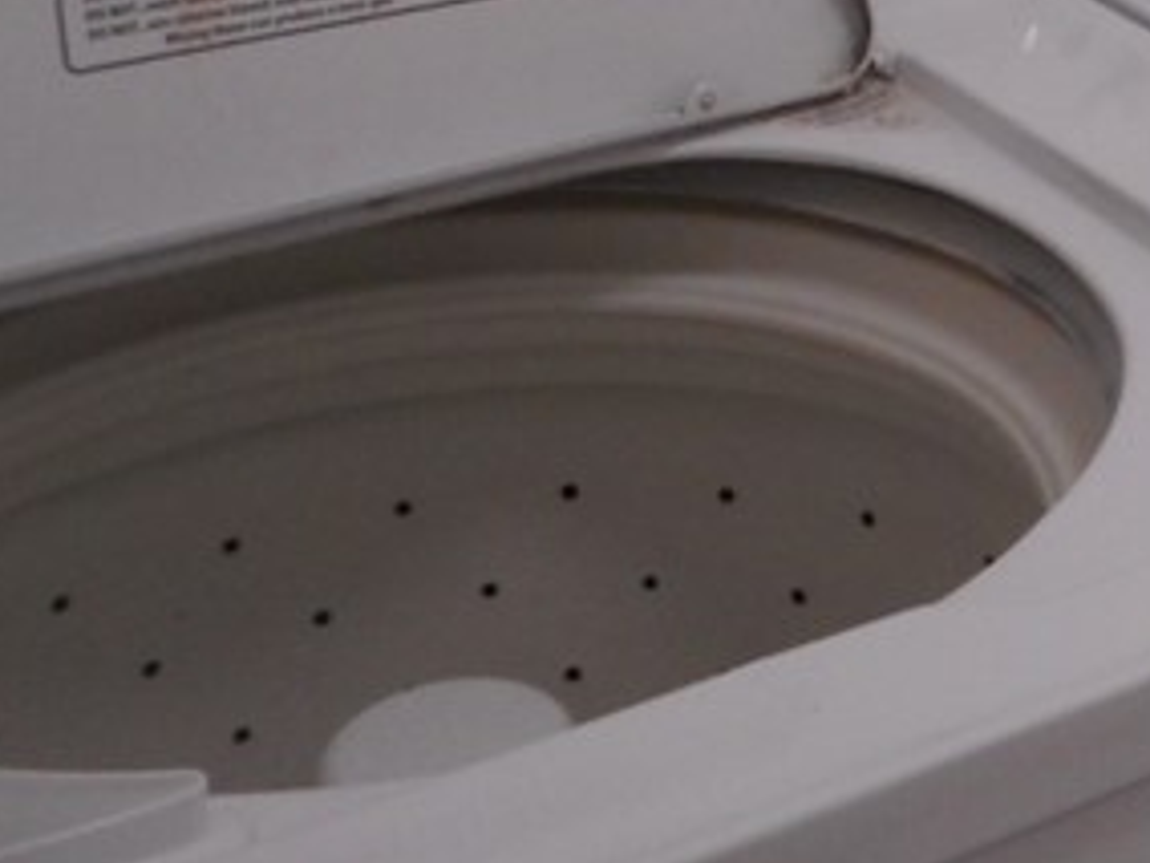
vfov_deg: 15.2
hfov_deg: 19.1
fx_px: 2990
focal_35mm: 90
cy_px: -421
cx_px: 1721
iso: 180
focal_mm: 4.5
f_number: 3.7
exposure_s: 1/30
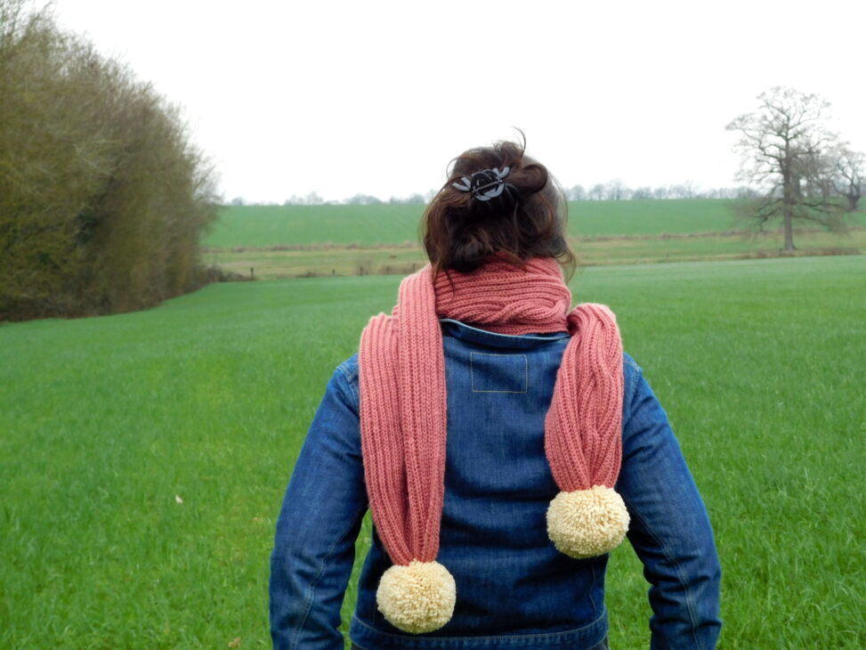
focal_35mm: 80
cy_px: 325
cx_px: 433
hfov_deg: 24.4
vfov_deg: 18.4
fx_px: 2002
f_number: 4.4
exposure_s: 1/200
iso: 125
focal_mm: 14.2
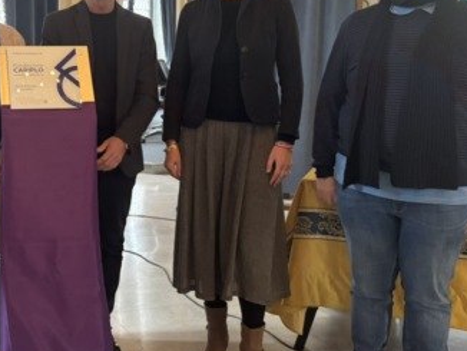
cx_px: 57
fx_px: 675
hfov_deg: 36.1
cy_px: 138
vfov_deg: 29.1
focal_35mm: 50
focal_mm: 6.76
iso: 500
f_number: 1.78
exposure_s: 1/50
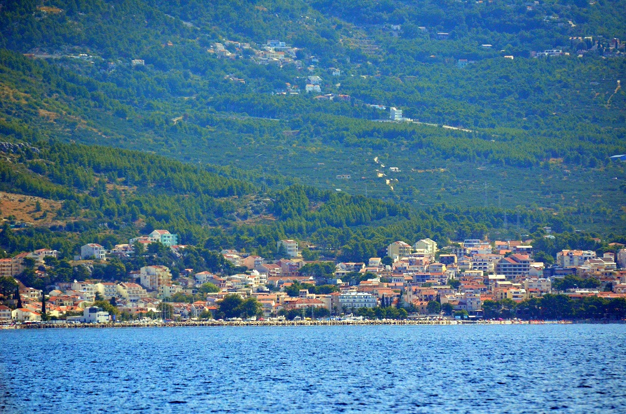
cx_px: 313
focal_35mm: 360
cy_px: 207
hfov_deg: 5.7
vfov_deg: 3.8
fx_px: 6246
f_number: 5.6
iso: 1800
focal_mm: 240
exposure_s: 1/8000
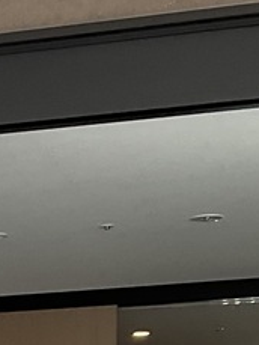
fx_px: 1684
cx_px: -148
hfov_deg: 8.6
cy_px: 680
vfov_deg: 10.7
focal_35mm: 169
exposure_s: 1/120
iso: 25
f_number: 1.8
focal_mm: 3
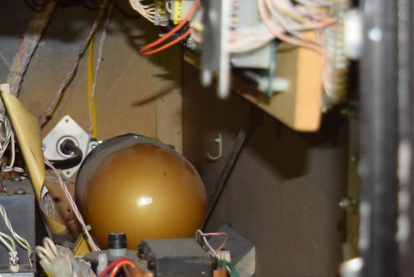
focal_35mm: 103
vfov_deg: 13.3
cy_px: 85
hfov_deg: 19.3
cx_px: 8
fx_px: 1185
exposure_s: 1/30
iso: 2200
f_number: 4.5
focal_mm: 32
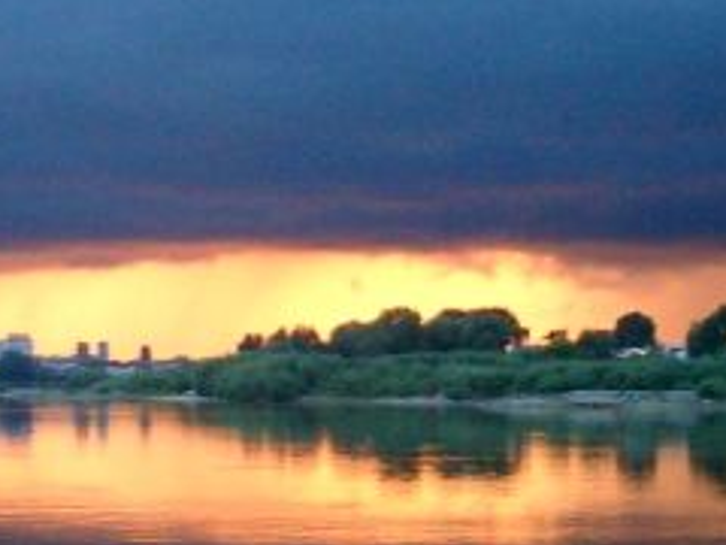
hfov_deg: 20.2
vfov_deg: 15.4
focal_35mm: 96
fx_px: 2013
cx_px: 157
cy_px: 233
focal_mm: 7.5
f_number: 3.2
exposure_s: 1/30
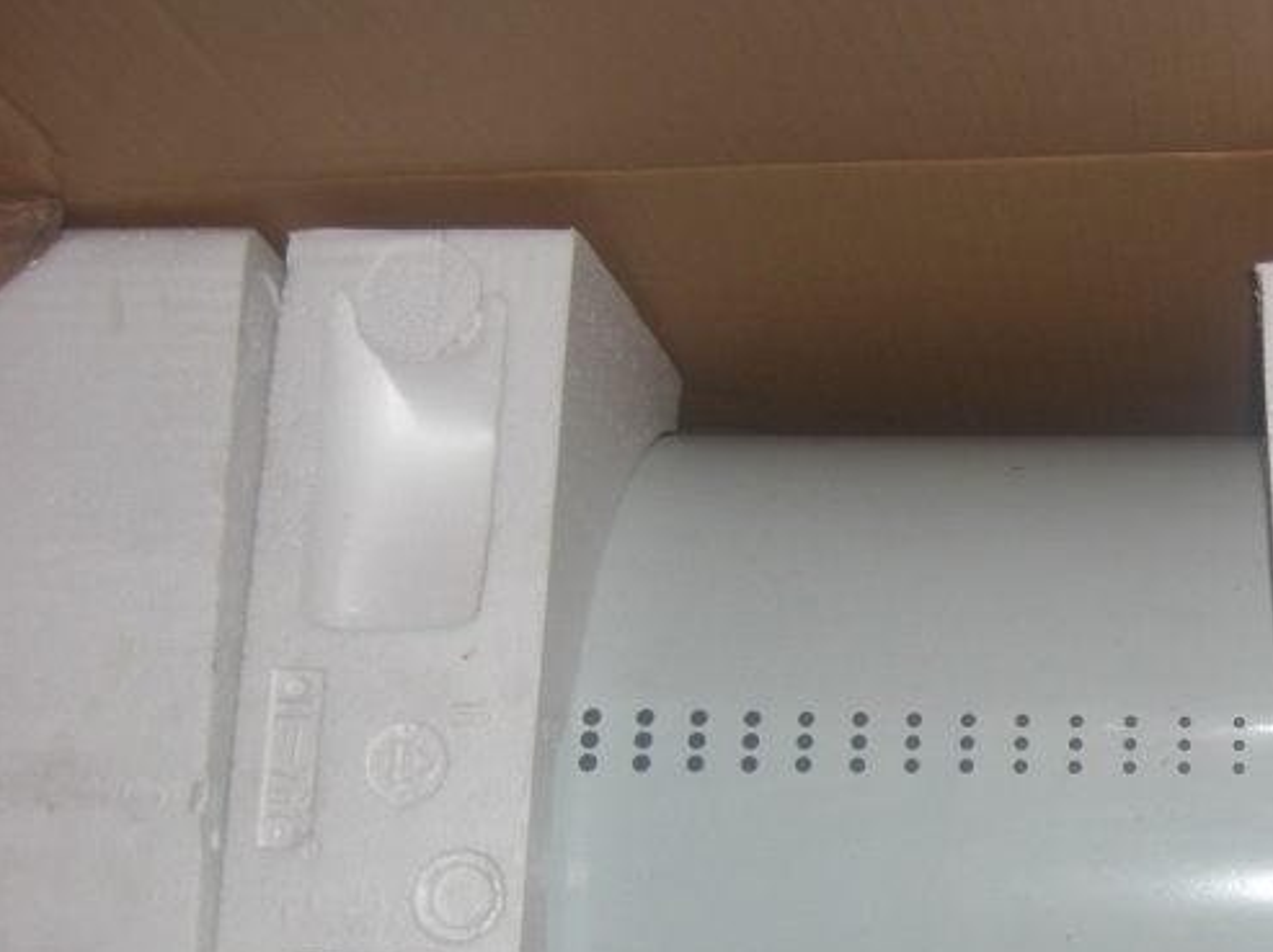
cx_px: 1314
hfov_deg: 23.5
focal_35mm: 79
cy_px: 694
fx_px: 2903
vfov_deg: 18.5
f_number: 2.8
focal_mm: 7.9
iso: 100
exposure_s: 1/60
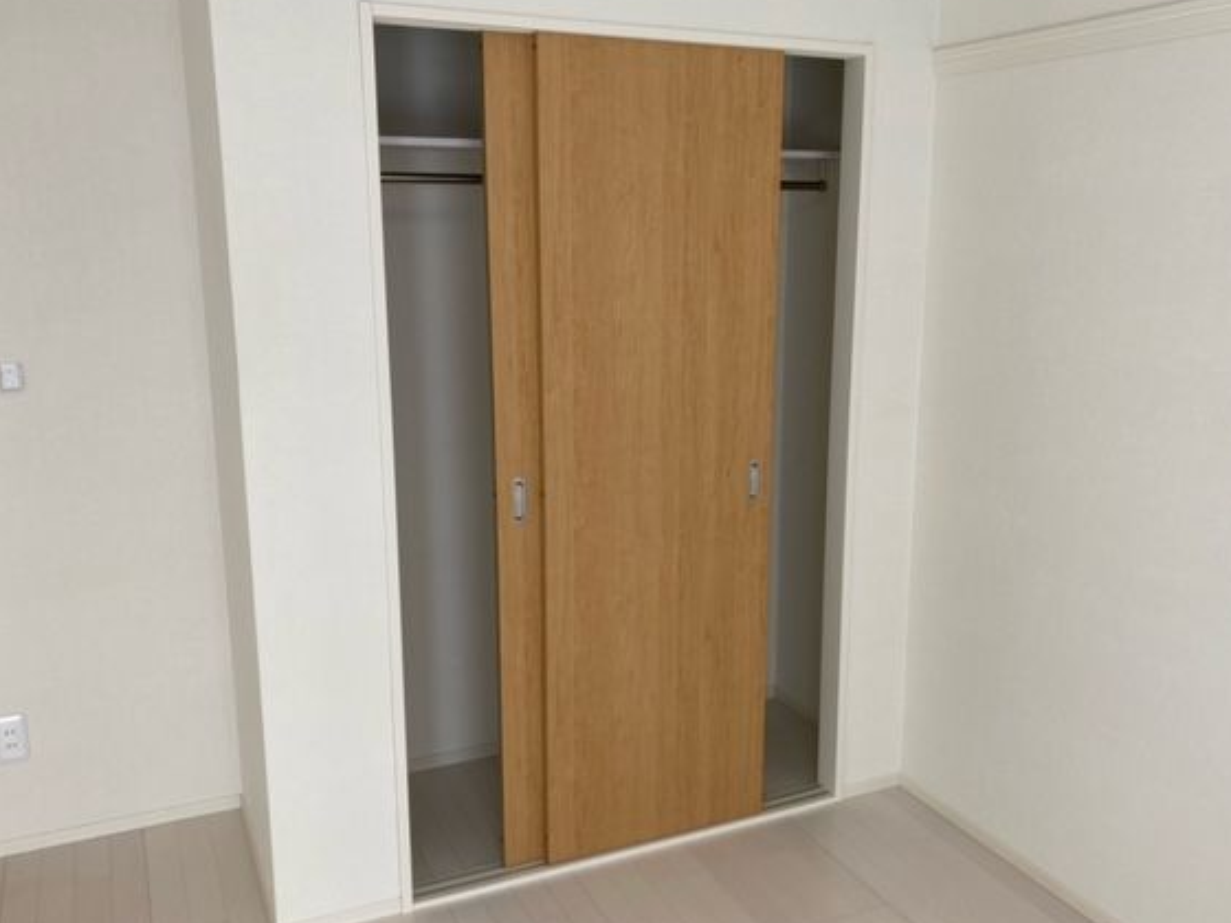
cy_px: 459
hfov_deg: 56.6
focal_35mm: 32
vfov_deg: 44.2
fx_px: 1138
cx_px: 697
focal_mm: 3.99
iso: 20
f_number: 1.8
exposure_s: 1/117
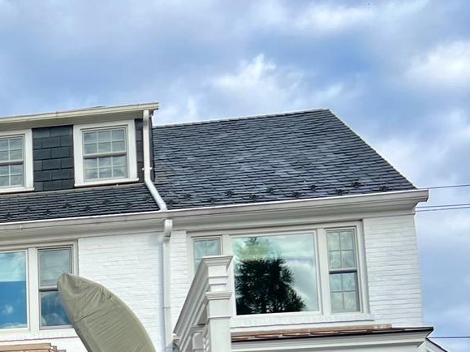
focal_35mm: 92
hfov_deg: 18.9
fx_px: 1249
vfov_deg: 15.1
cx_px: -225
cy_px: 490
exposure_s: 1/1808
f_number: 1.5
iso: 50
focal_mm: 5.7
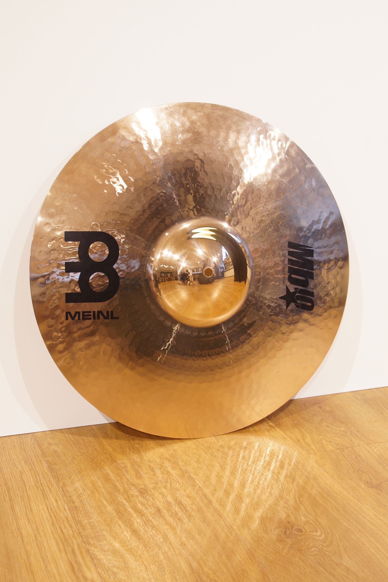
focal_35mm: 52
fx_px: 849
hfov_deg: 25.8
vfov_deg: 37.9
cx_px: 194
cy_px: 291
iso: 100
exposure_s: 1/6
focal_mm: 35
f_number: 5
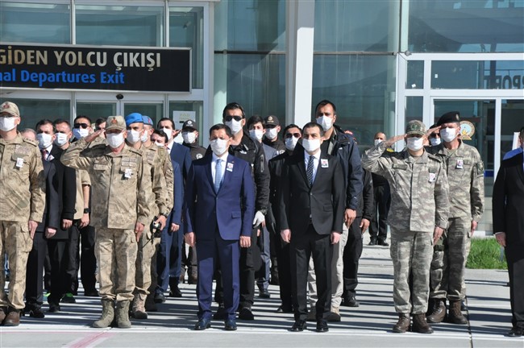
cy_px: 174
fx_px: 2290
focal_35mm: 158
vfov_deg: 8.7
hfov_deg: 13.1
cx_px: 262
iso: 1000
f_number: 10
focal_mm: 105
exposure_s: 1/1250
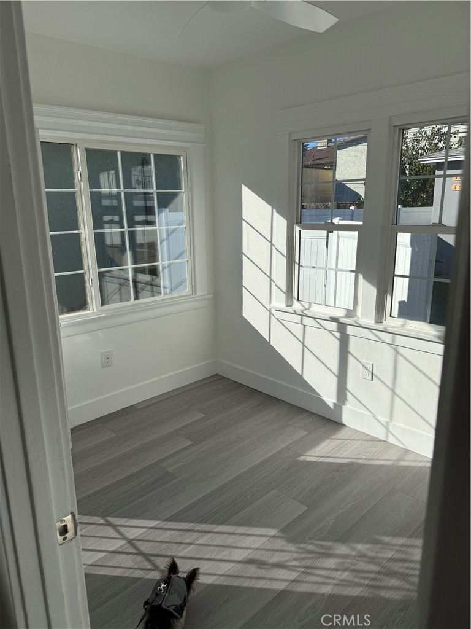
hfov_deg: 56.8
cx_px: 236
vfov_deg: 71.6
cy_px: 314
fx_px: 435
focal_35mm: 24
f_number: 1.78
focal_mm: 6.76
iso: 80
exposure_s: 1/6711
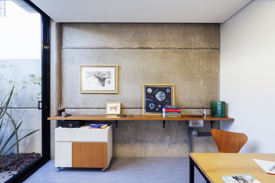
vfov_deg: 73.8
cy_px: 92
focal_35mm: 16
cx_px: 138
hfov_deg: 96.7
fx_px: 122
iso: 320
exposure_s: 1/15
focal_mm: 16
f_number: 7.1
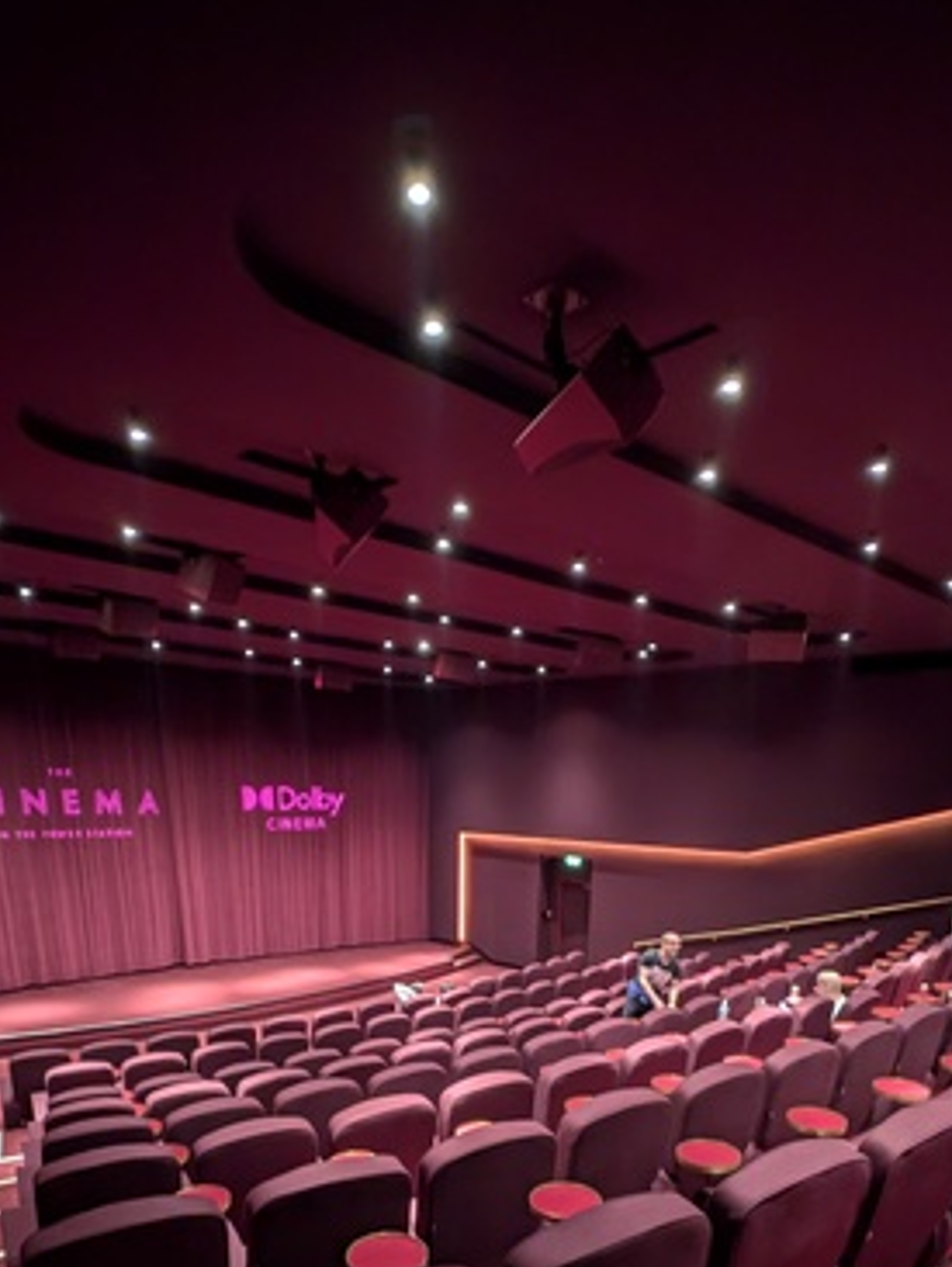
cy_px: 1025
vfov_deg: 70.6
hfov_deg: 63.5
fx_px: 769
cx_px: 499
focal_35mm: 21
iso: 420
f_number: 1.95
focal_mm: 2.23
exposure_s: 1/5.33
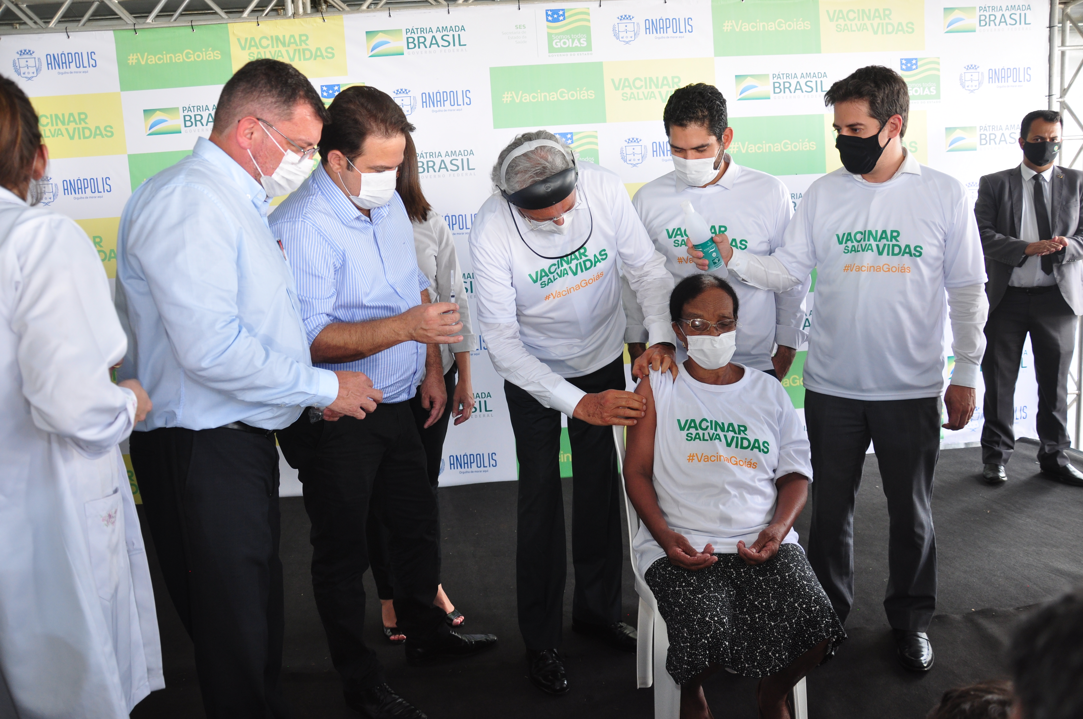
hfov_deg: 33.4
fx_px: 1803
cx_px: 542
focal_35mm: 60
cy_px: 360
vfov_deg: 22.6
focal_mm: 40
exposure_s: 1/80
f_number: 4.5
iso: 320
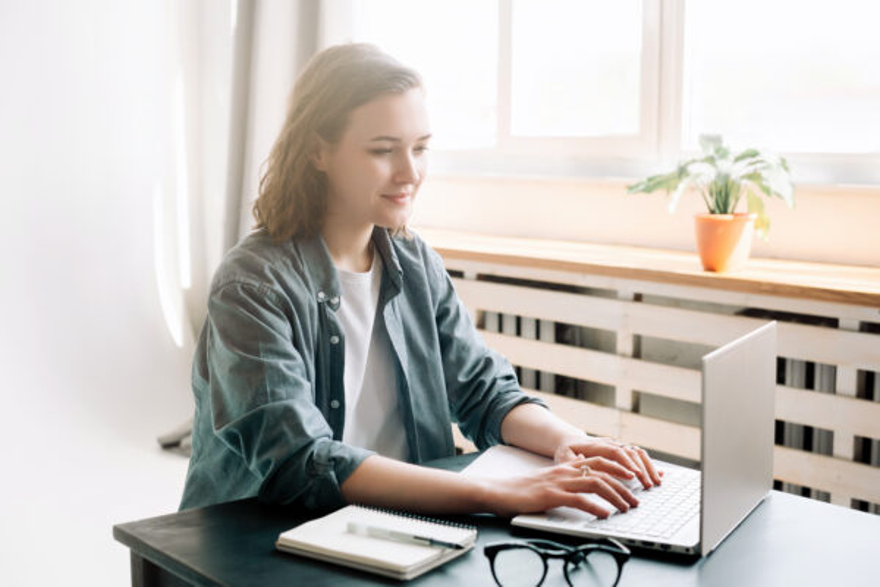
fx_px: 1222
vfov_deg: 27.0
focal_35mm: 50
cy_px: 294
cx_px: 440
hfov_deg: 39.6
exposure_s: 1/250
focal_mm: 50
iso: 500
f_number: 4
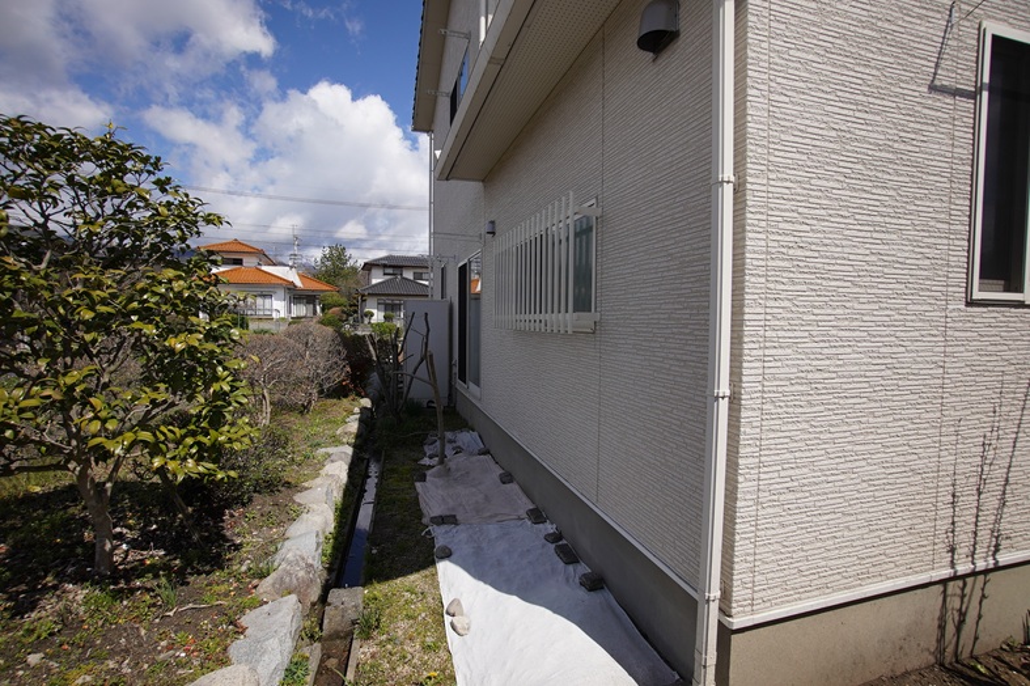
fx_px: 429
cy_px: 343
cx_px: 515
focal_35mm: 15
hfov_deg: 100.4
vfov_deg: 77.3
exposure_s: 1/500
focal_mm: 10
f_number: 7.1
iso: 100
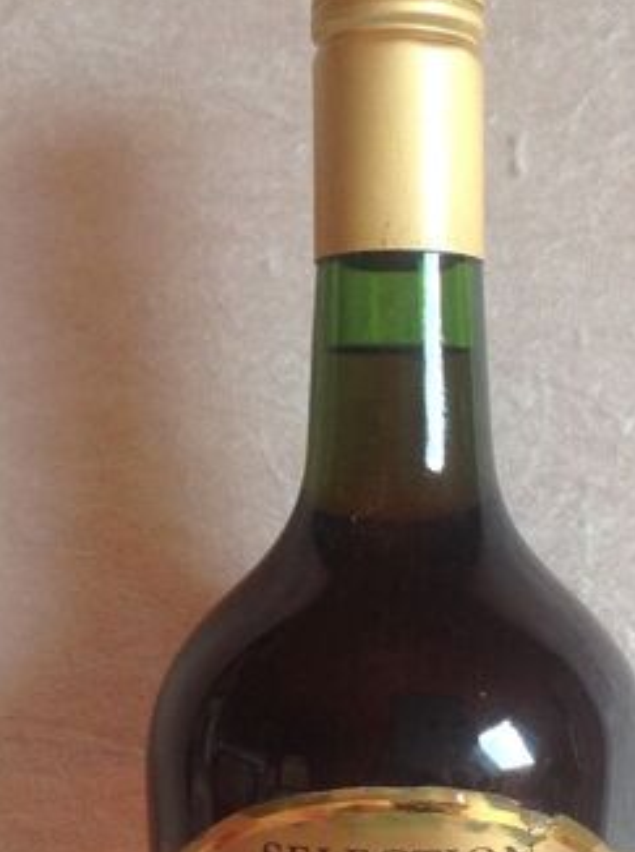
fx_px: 1694
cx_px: 410
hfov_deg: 21.2
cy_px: 699
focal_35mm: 69
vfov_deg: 27.6
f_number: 2.4
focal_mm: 4.28
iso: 80
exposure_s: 1/60
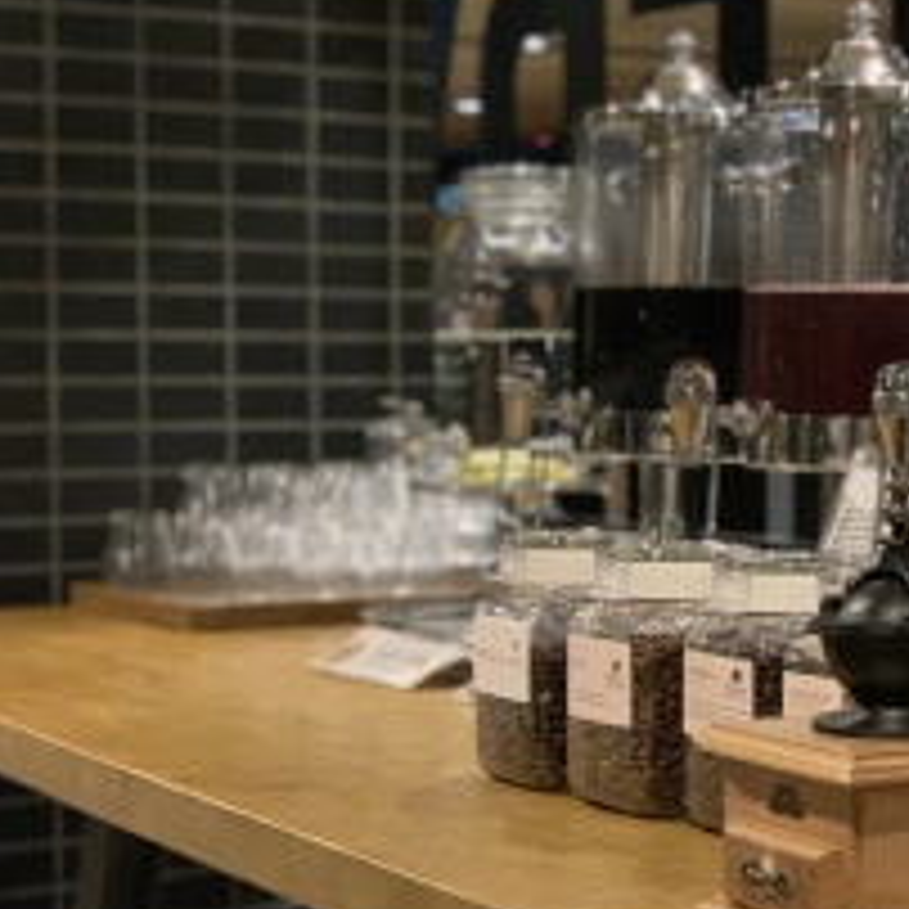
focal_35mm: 91
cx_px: 819
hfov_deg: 18.8
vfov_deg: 19.1
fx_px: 2704
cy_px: 536
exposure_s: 1/30
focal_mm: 6
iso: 800
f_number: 2.4
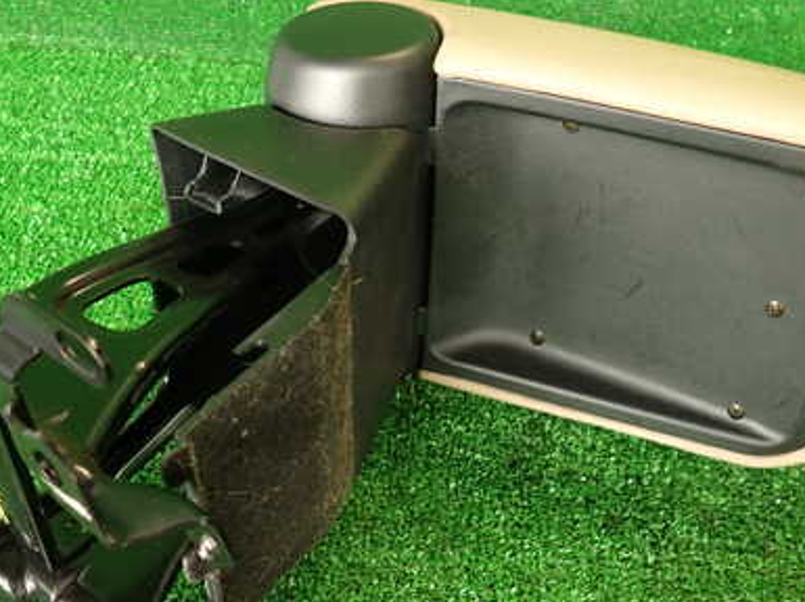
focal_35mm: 39
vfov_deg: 36.7
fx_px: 906
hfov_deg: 47.9
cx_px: 420
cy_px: 353
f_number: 2
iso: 200
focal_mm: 4.5
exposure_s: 1/40
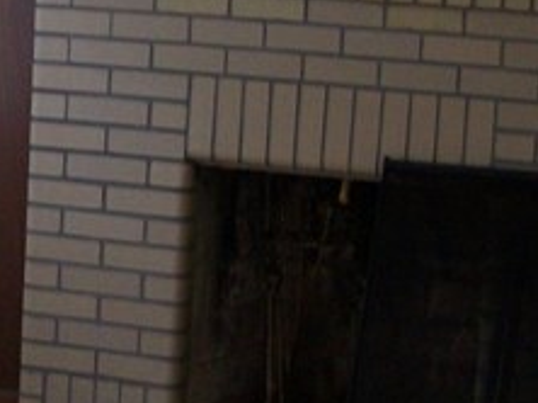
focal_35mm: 157
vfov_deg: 9.4
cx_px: -235
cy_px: 182
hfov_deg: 12.1
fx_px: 2437
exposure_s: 1/60
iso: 64
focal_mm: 6.1
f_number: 2.7
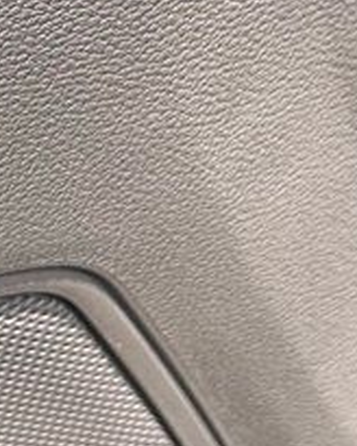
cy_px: -202
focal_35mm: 127
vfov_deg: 14.3
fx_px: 1677
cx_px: -414
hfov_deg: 10.8
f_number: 1.5
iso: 50
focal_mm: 5.7
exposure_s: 1/1135
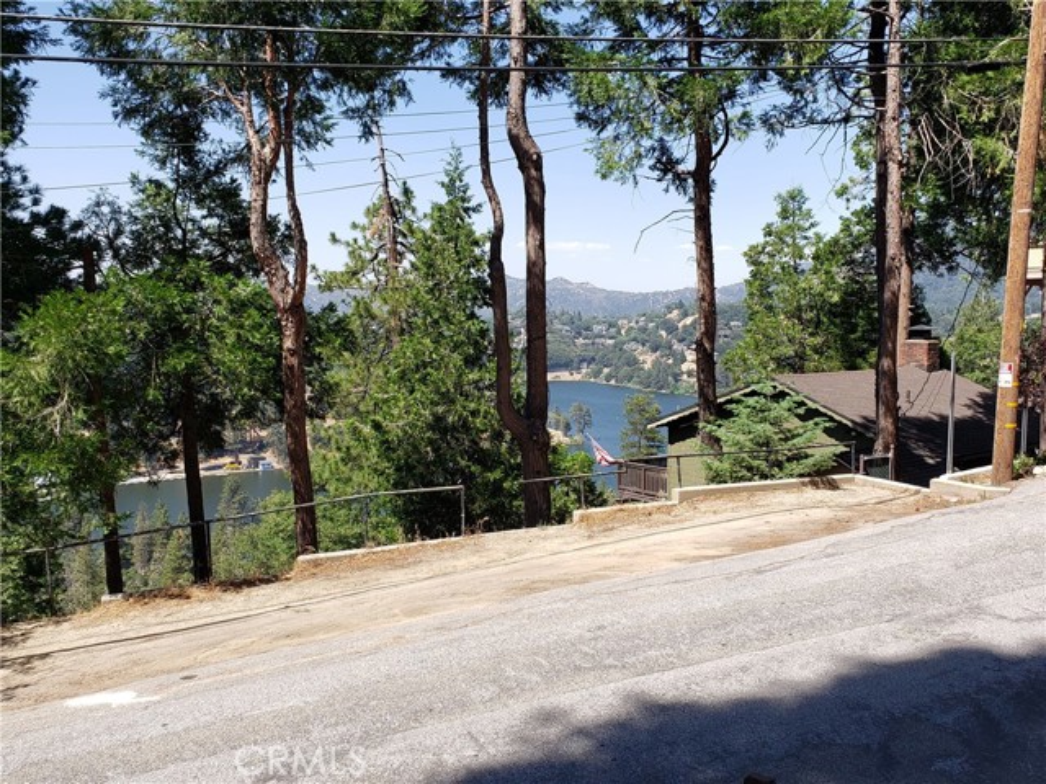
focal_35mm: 26
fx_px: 786
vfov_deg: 53.1
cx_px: 523
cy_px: 392
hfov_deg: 67.3
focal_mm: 4.3
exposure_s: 1/899
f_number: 2.4
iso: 50
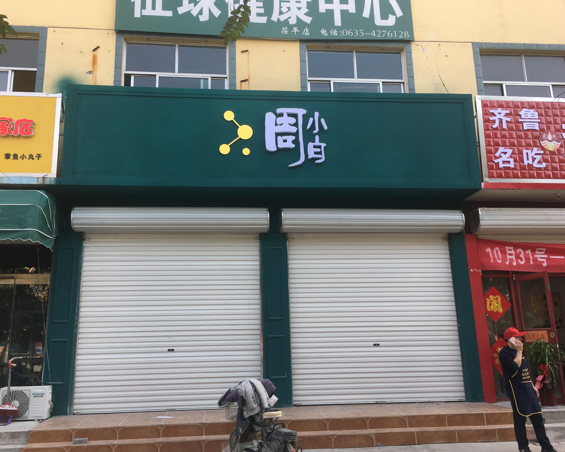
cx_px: 263
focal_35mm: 31
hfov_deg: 57.1
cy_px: 222
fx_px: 518
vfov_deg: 47.1
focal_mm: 4.15
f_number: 2.2
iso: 25
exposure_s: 1/262
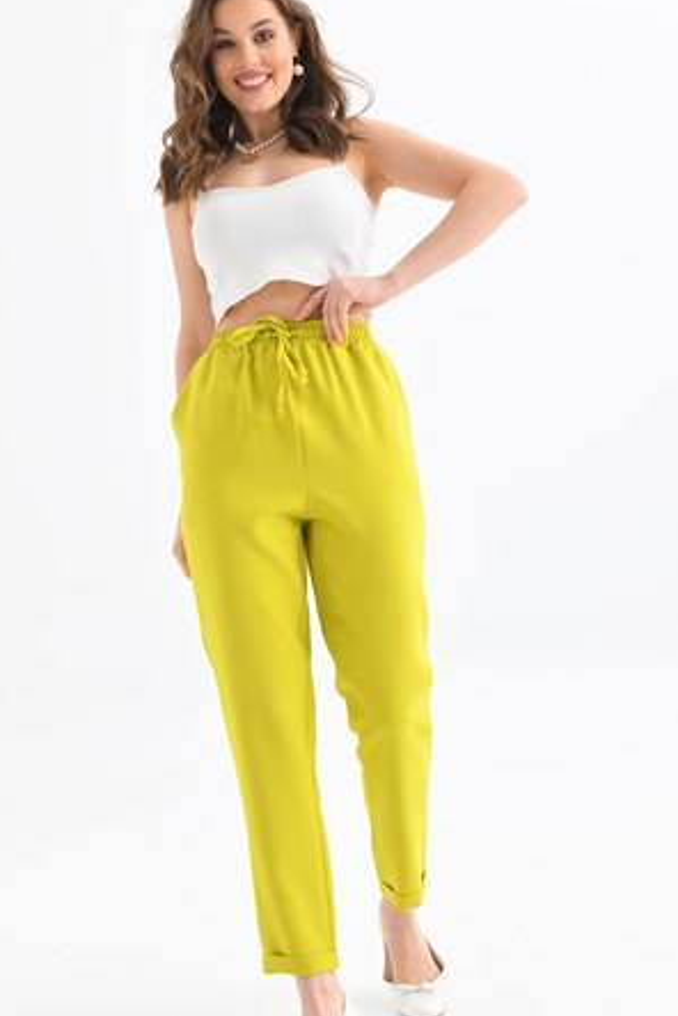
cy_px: 497
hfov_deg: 23.0
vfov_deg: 33.9
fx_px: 1667
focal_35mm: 59
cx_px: 378
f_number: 6.3
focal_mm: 46
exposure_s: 1/125
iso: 160
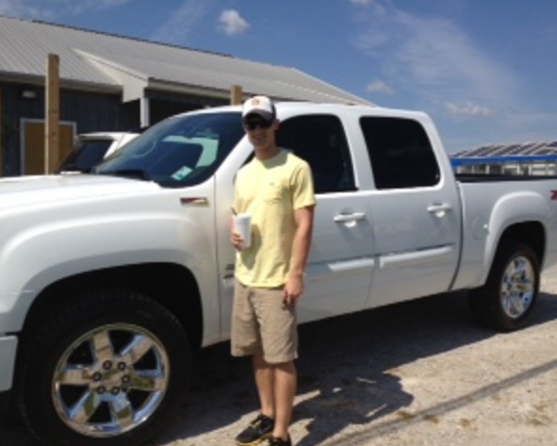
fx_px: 610
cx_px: 286
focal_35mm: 37
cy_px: 224
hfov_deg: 49.1
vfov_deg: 40.1
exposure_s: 1/2762
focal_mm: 4.28
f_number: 2.4
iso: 64
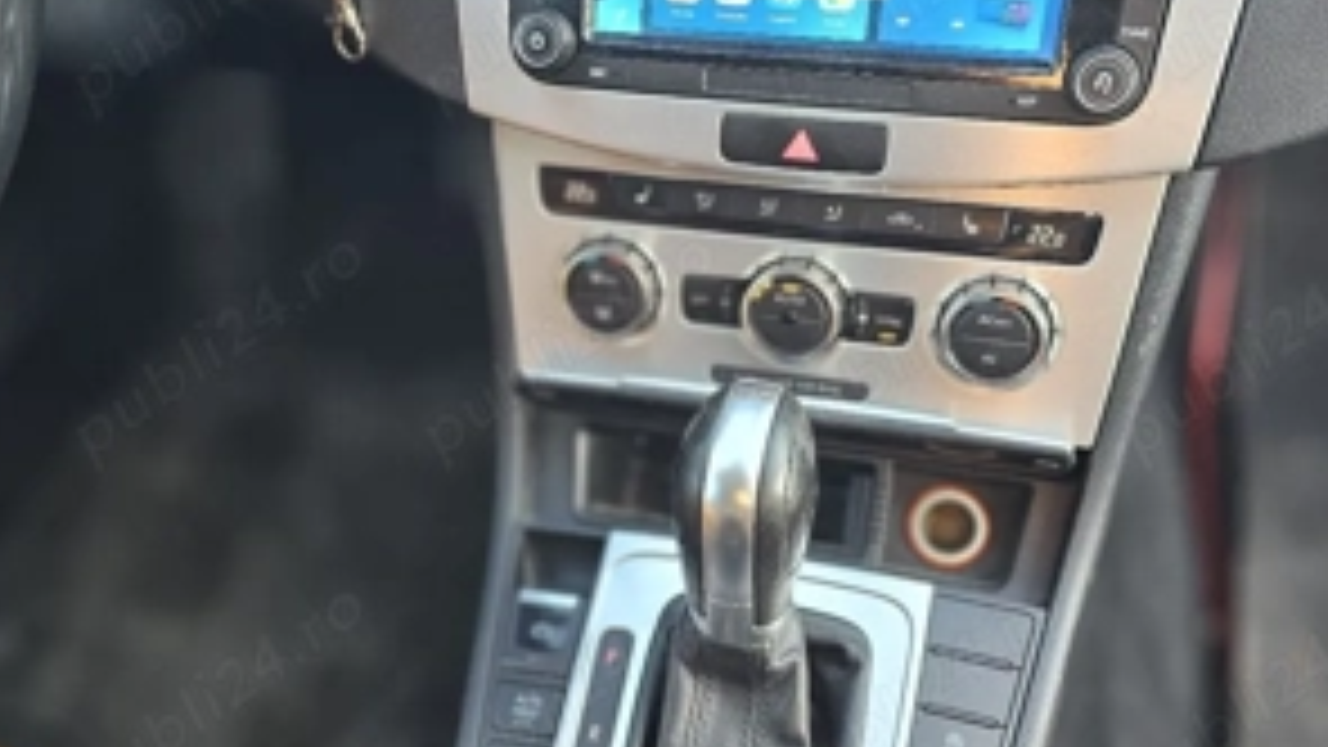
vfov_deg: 34.6
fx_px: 1197
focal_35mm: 34
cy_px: 400
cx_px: 657
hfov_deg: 58.0
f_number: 1.7
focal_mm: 6.3
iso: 250
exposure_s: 1/143
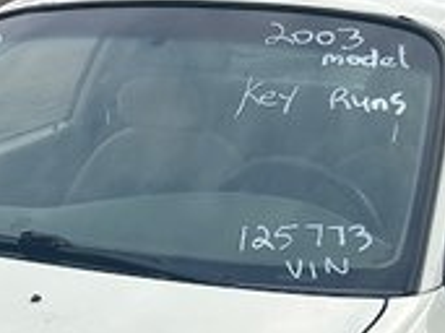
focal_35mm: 96
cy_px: 470
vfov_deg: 14.5
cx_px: -22
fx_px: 1233
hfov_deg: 19.7
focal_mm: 5.7
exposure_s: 1/3165
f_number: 1.5
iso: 50
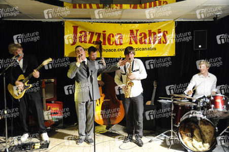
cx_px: 114
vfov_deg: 38.8
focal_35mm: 34
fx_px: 216
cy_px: 76
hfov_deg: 55.8
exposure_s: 1/25
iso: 6400
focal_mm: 34
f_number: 4.5
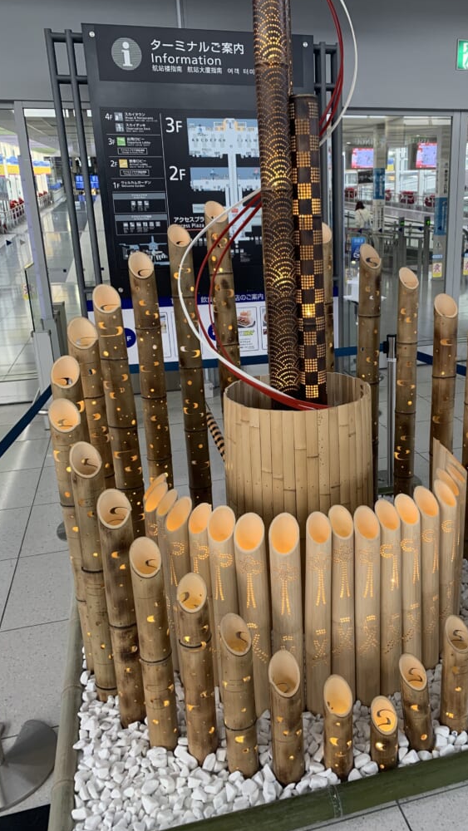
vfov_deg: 66.1
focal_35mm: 29
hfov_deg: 39.7
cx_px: 313
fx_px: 639
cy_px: 414
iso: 100
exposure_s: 1/88
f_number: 1.8
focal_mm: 4.25
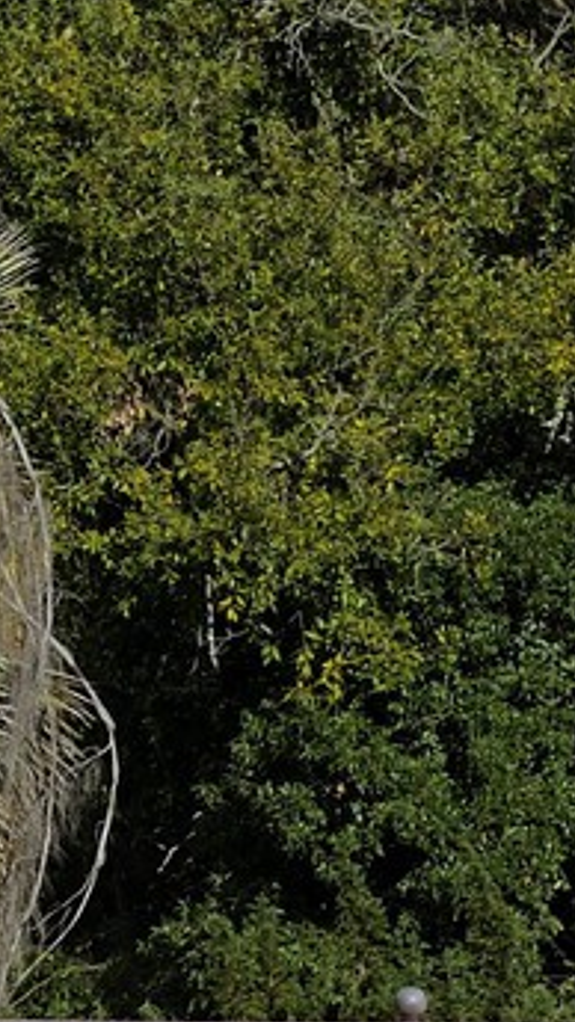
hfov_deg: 3.5
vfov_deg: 6.3
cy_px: -142
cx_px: -1340
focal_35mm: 340
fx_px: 9218
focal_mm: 70
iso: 200
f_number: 16
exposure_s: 1/200
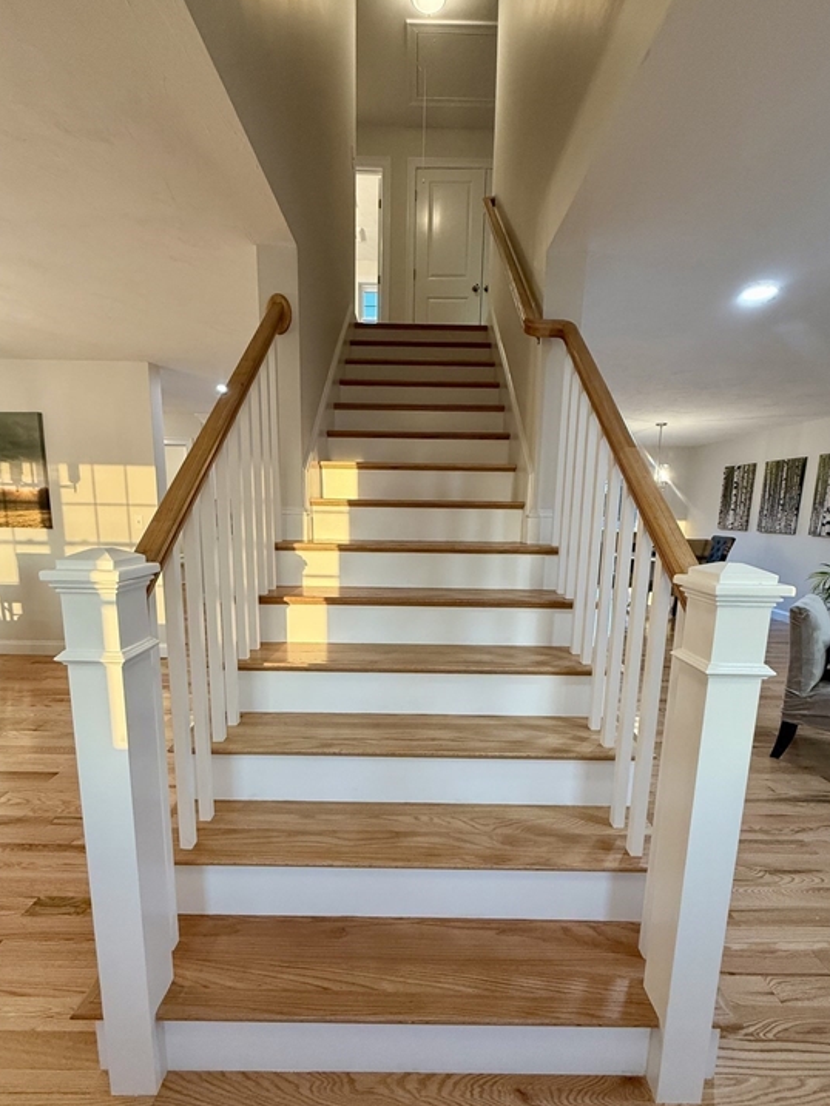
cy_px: 588
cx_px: 421
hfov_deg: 81.8
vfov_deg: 98.0
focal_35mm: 15
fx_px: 479
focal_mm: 2.22
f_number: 2.2
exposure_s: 1/120
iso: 200
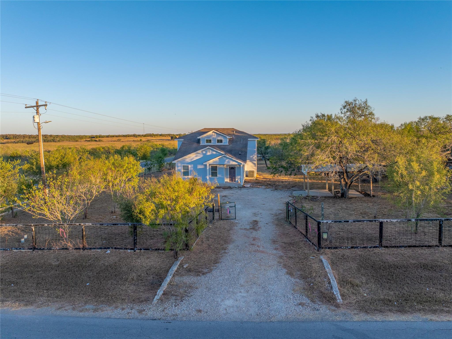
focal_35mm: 24
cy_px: 170
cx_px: 226
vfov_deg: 56.8
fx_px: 313
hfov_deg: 71.6
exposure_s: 1/640
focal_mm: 12.29
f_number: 2.8
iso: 180
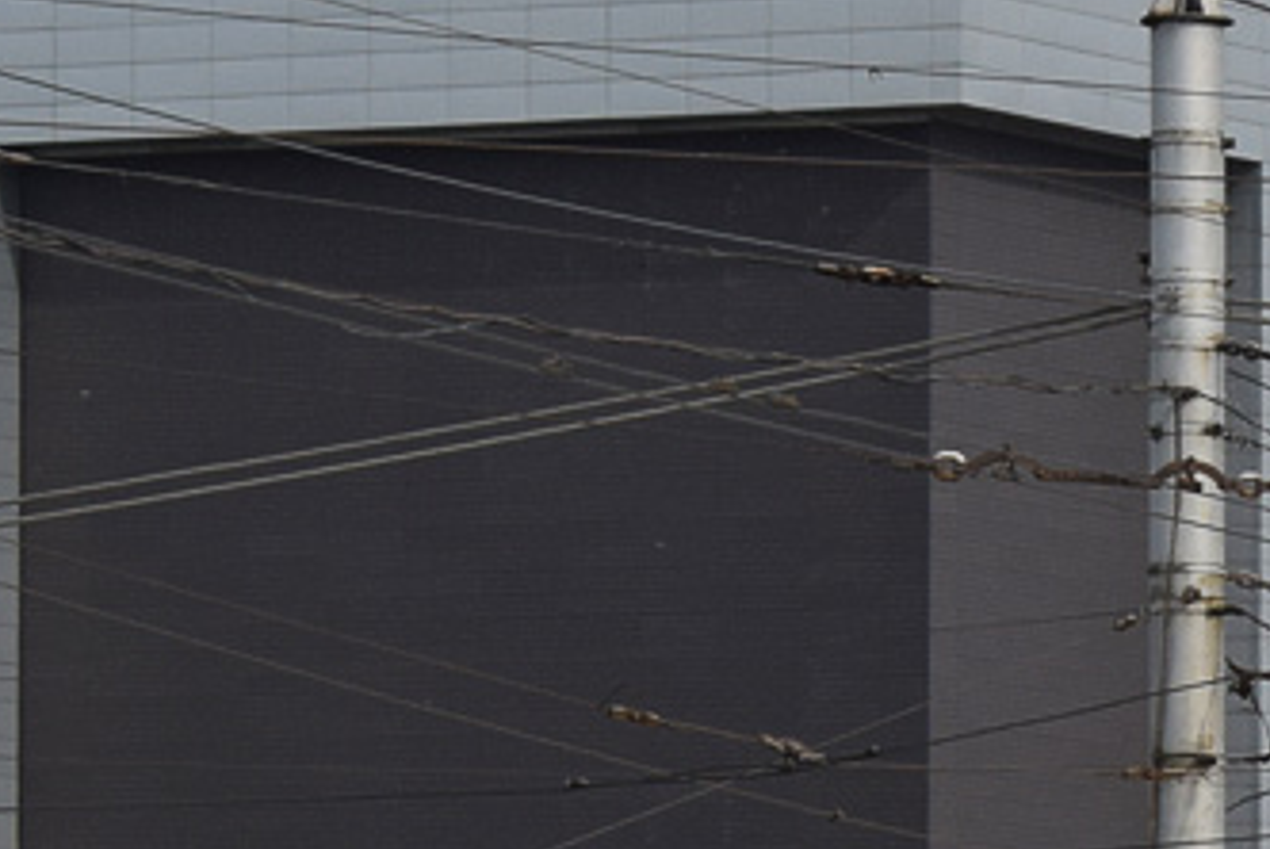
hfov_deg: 6.8
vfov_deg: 4.6
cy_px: 1186
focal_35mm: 298
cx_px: 2211
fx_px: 10515
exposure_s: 1/320
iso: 200
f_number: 9
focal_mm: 55
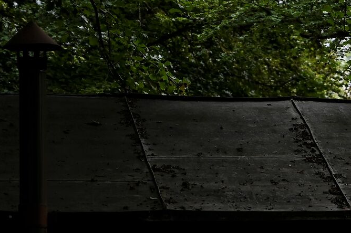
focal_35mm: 230
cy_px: 332
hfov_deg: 8.7
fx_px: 2240
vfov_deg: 5.9
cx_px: 540
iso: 1000
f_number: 4
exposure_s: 1/250
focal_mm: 64
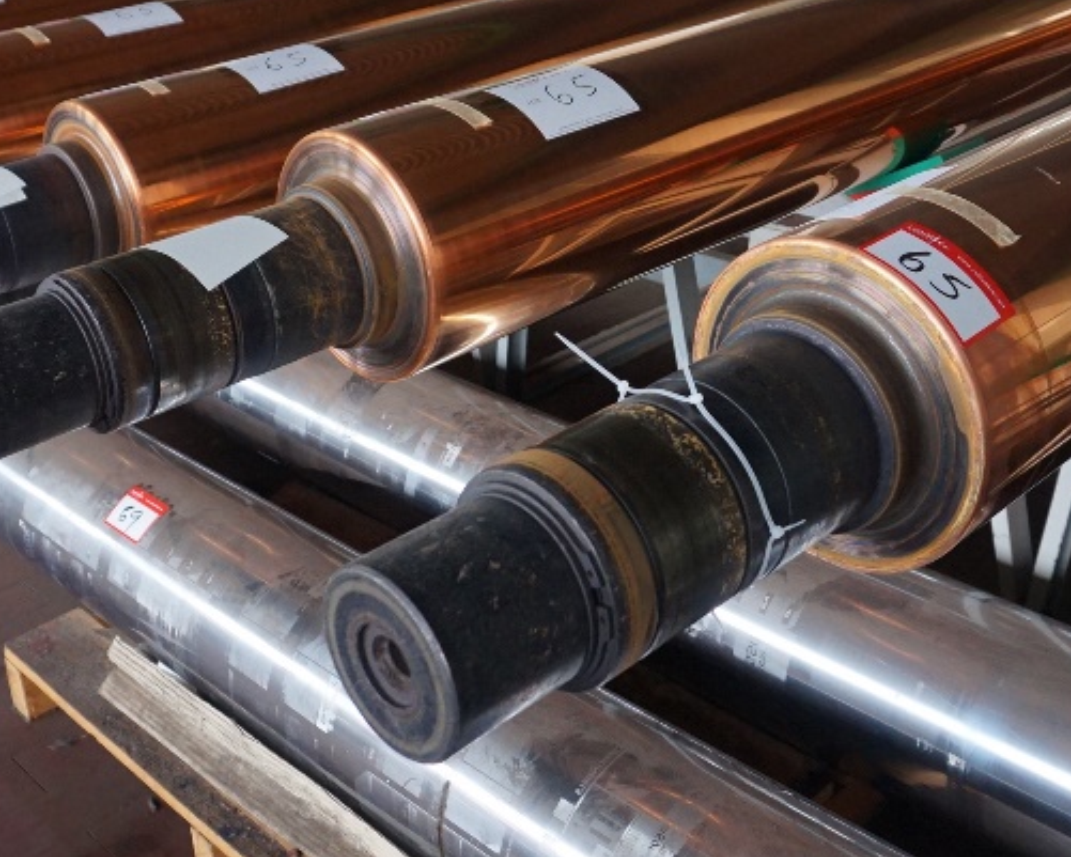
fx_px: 1458
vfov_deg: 32.4
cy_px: 258
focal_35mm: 46
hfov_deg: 40.3
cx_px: 547
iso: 1250
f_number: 4
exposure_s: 1/160
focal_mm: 16
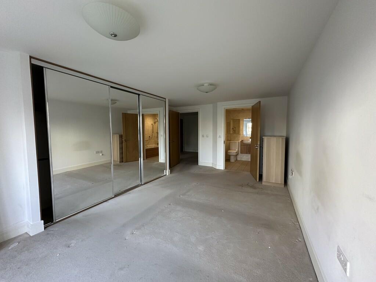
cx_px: 188
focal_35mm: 14
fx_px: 152
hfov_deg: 102.1
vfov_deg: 85.7
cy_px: 141
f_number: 2.2
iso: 320
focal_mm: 2.22
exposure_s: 1/97
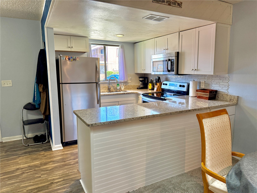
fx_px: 178
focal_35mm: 24
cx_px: 128
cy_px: 96
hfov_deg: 71.6
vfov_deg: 56.8
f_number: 1.78
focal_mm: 6.76
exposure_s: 1/120
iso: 250
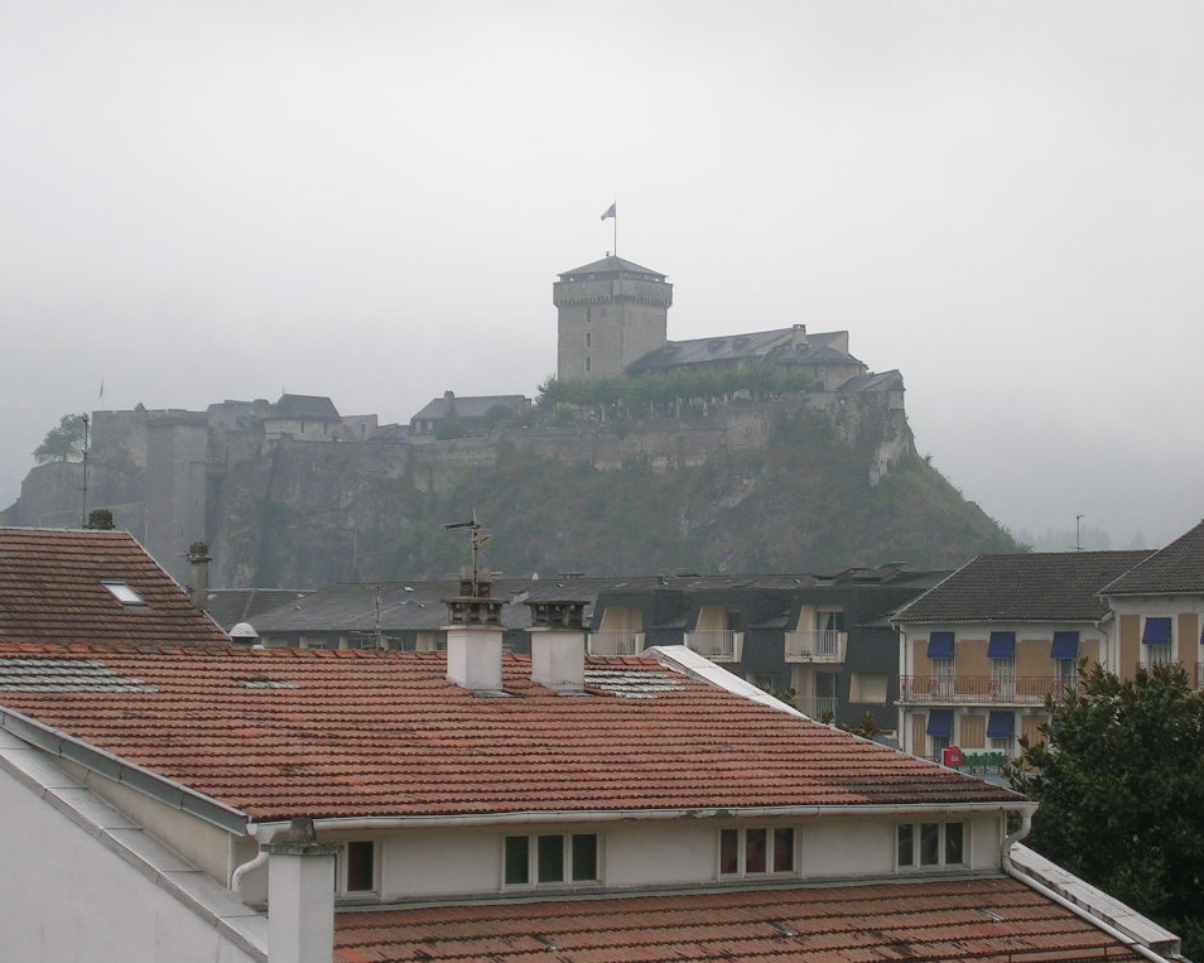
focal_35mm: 110
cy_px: 483
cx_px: 578
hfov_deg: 17.5
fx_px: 3919
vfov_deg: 14.0
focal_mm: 16.2
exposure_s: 1/105
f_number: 4.9
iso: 50
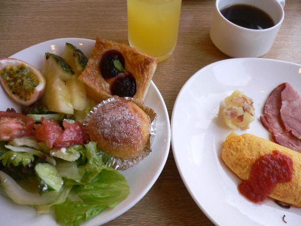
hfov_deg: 52.6
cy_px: 113
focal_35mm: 35
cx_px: 150
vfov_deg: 40.7
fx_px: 304
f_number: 2.8
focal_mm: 5.8
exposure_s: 1/40
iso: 100
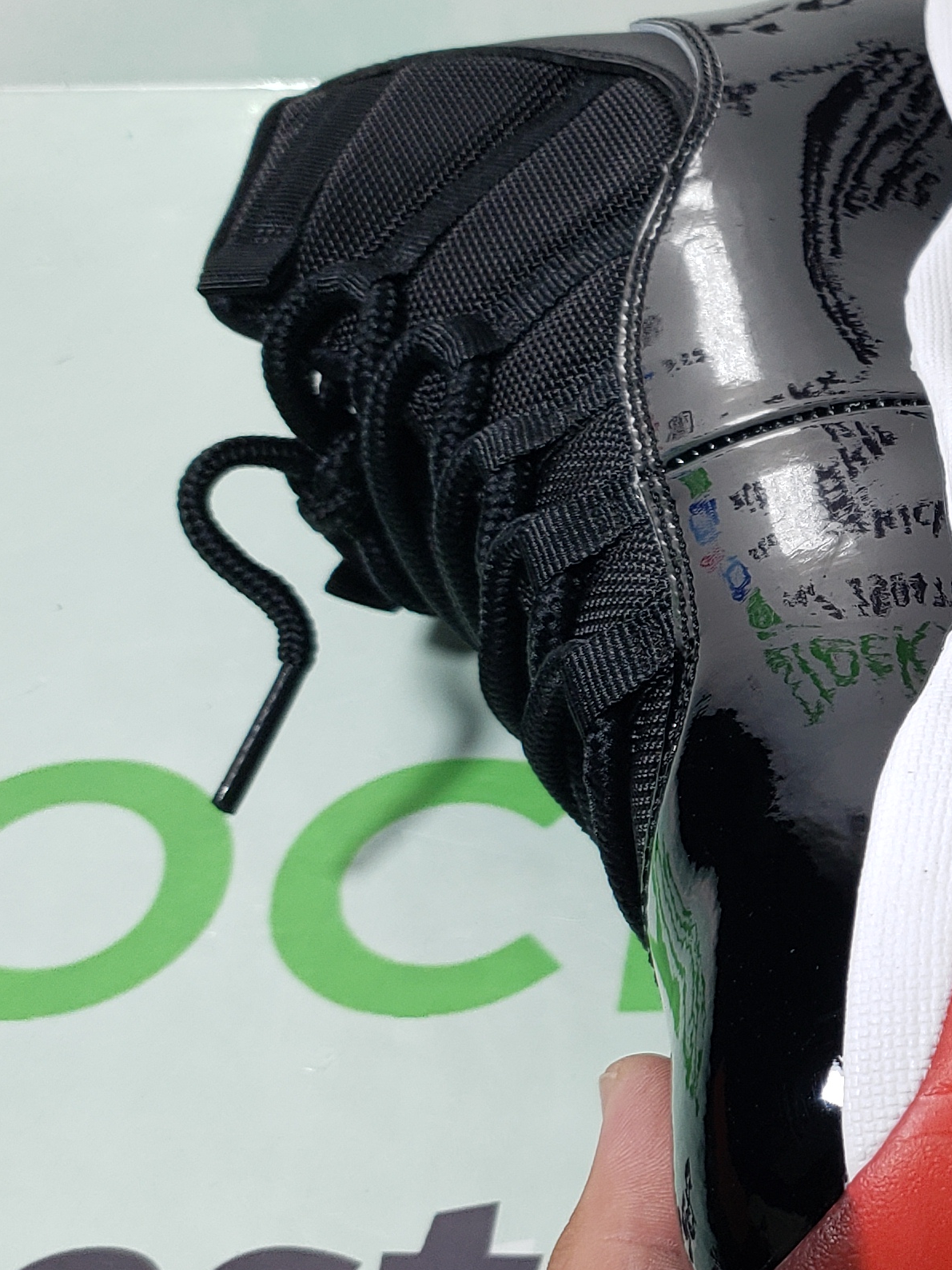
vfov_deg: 29.3
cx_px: 1249
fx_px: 2420
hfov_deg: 20.3
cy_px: 761
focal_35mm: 66
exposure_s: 1/352
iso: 50
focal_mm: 4.3
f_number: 1.5
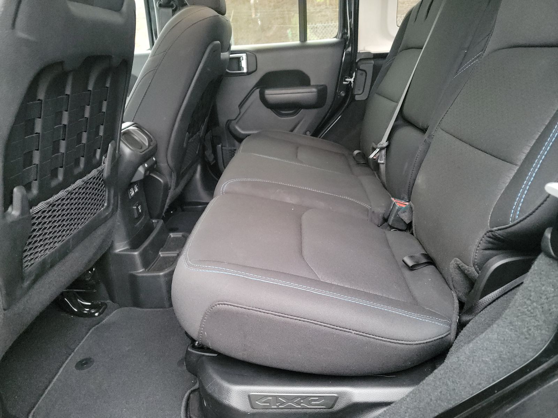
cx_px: 279
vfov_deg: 56.8
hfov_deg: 71.6
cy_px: 209
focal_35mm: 24
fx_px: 387
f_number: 1.8
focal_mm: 6.7
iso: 2878
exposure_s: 1/59
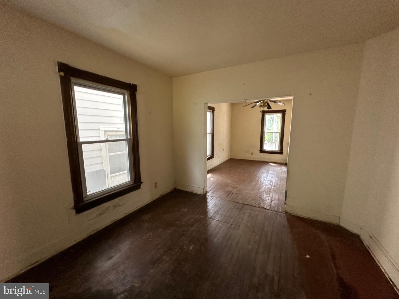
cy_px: 150
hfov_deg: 102.1
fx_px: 161
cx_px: 200
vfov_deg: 85.7
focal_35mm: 14
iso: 125
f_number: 2.2
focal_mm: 2.22
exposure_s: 1/99
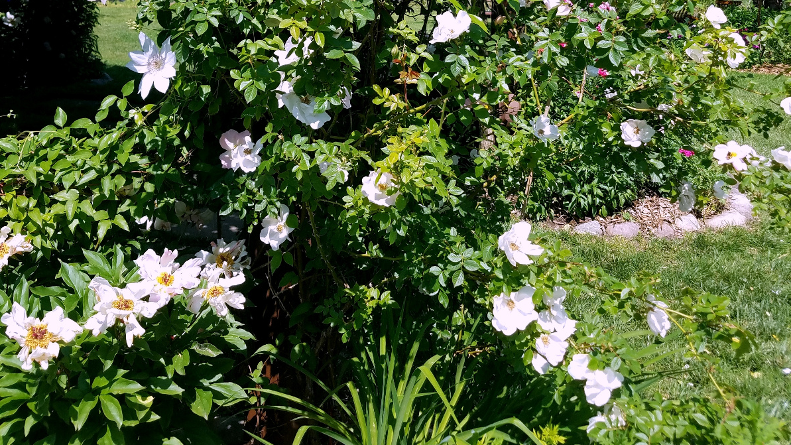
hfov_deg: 52.8
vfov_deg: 29.6
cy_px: 24
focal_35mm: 38
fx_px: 797
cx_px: 395
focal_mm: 4.2
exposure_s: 1/1616
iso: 50
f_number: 1.7
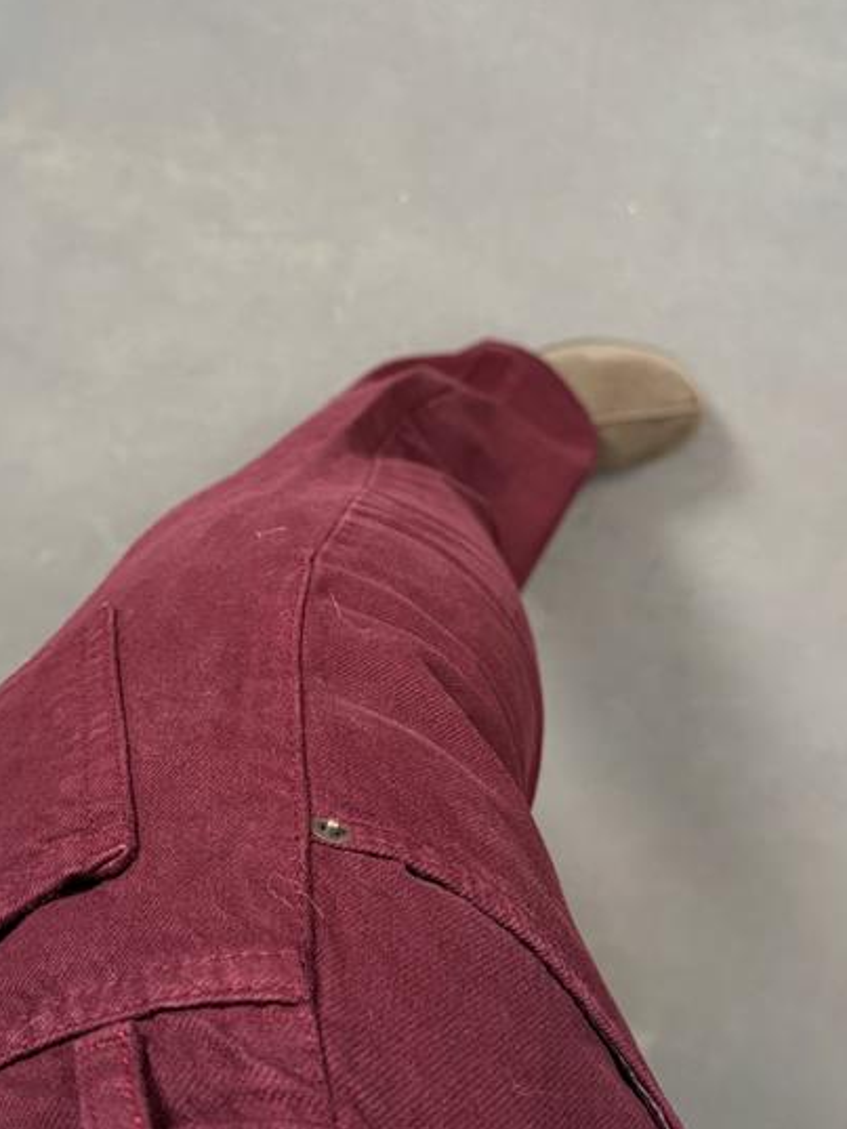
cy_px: 505
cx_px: 329
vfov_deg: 44.7
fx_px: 1370
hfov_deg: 34.2
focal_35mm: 42
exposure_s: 1/121
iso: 200
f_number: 1.78
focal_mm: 6.76
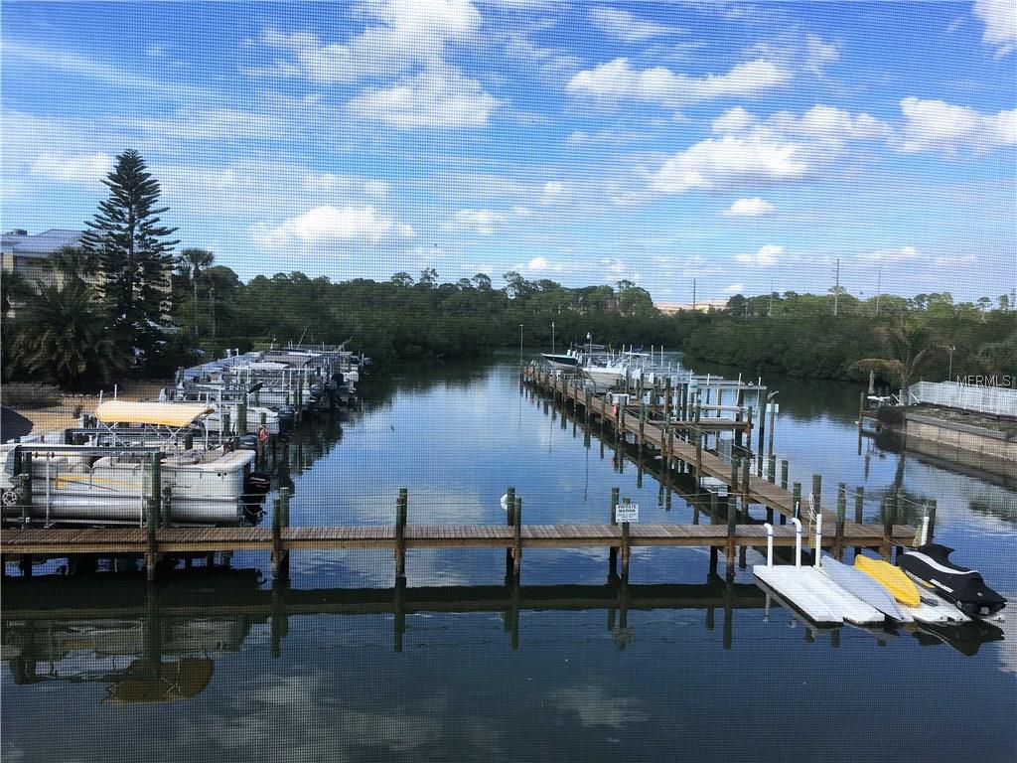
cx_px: 508
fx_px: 852
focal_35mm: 29
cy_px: 382
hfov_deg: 61.7
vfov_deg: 48.2
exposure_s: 1/761
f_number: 2.2
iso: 25
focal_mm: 4.15
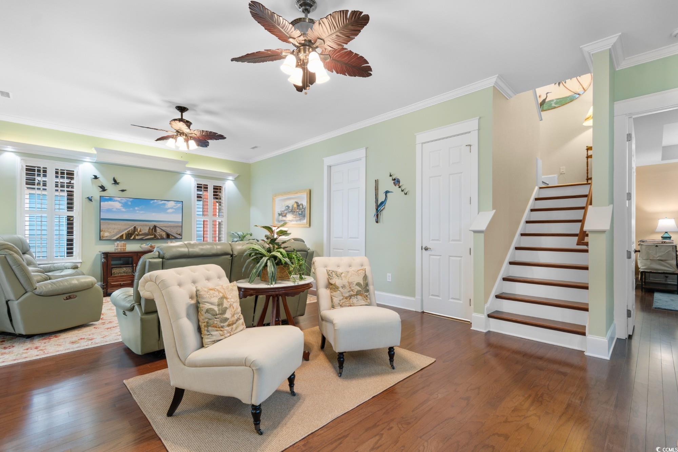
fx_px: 282
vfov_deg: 77.3
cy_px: 226
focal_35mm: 15
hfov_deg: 100.4
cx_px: 339
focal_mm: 10
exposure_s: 1/6
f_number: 4.5
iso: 100
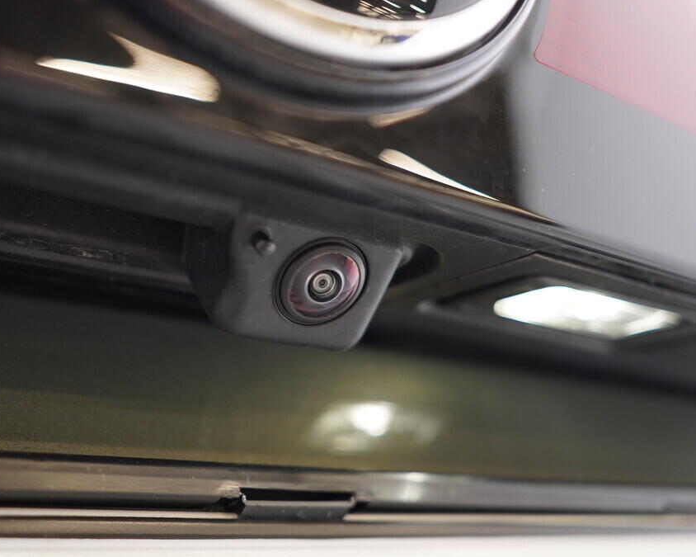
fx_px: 844
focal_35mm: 41
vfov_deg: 36.5
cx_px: 317
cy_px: 280
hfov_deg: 44.7
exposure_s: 1/40
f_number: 2.8
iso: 320
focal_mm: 24
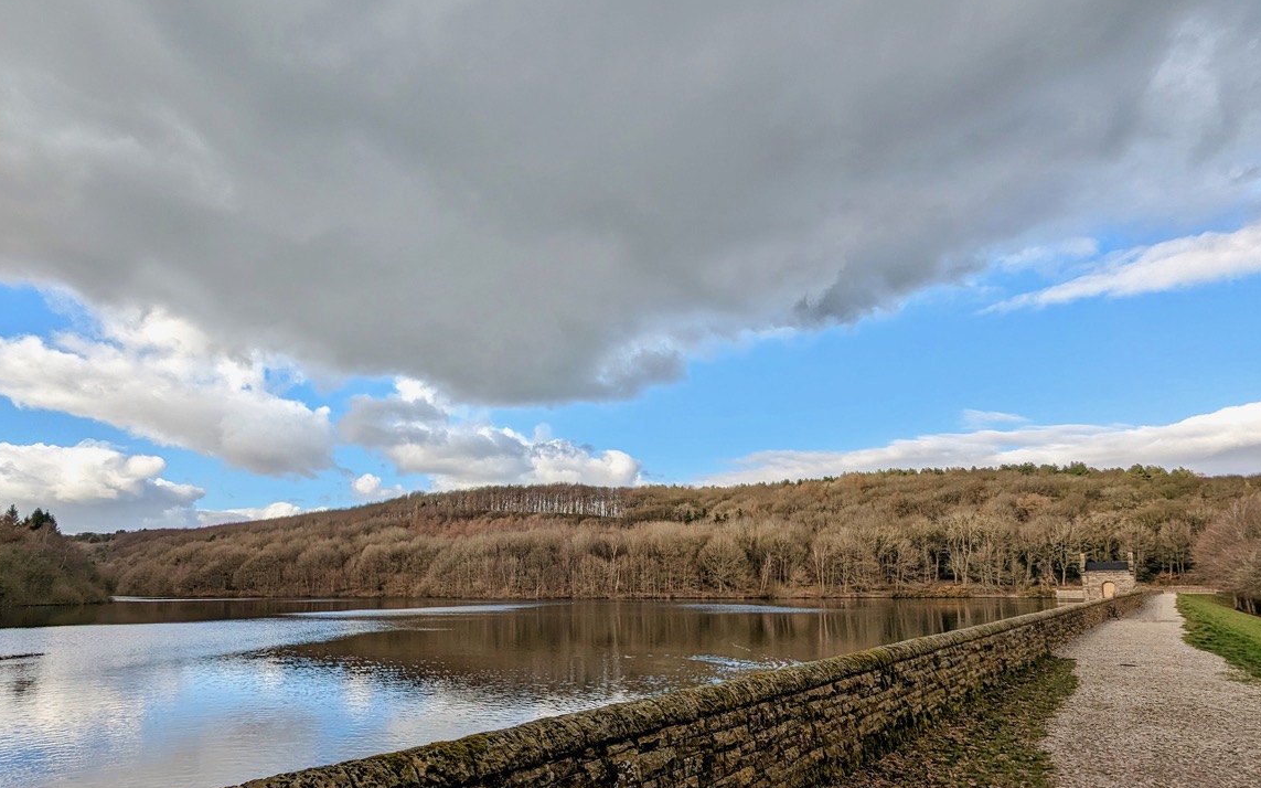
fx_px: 653
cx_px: 559
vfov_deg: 61.3
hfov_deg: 87.7
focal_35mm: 19
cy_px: 499
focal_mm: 2.35
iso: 47
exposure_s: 1/838
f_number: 2.2
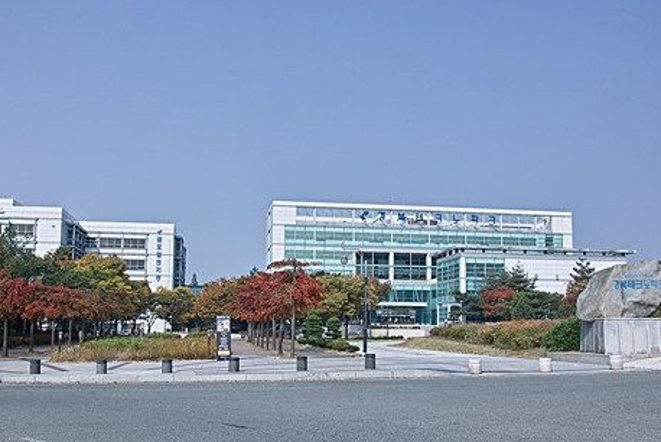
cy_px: 251
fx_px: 661
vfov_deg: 36.9
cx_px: 323
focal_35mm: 36
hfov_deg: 53.1
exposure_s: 1/250
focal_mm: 18
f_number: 9
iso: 100
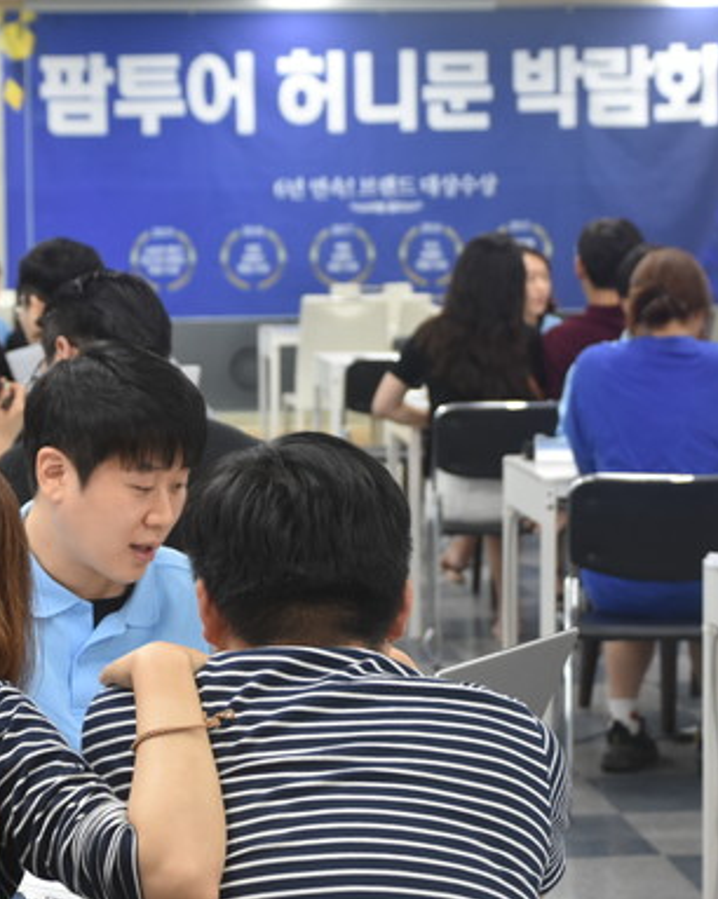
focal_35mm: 111
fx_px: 2951
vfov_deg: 17.3
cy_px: 452
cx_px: 324
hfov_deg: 13.9
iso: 800
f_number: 4.8
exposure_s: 1/60
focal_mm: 52
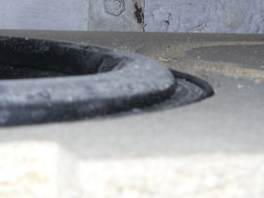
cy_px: 69
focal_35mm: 105
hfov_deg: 18.7
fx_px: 801
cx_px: 140
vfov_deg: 14.1
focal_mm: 7.88
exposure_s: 1/51
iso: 80
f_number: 3.8
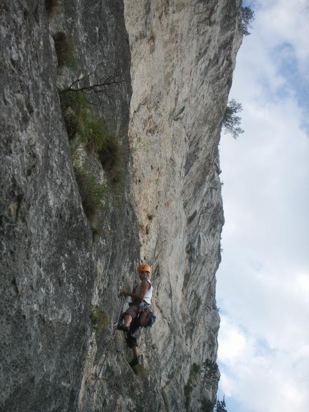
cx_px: 154
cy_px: 206
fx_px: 440
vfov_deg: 50.1
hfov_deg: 38.7
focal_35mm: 37
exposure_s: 1/250
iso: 50
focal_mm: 7.7
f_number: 3.5
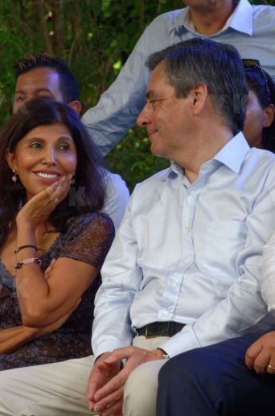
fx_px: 4009
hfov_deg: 3.9
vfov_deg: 5.9
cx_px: 119
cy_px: 215
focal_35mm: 348
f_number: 9
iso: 500
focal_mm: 200
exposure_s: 1/200
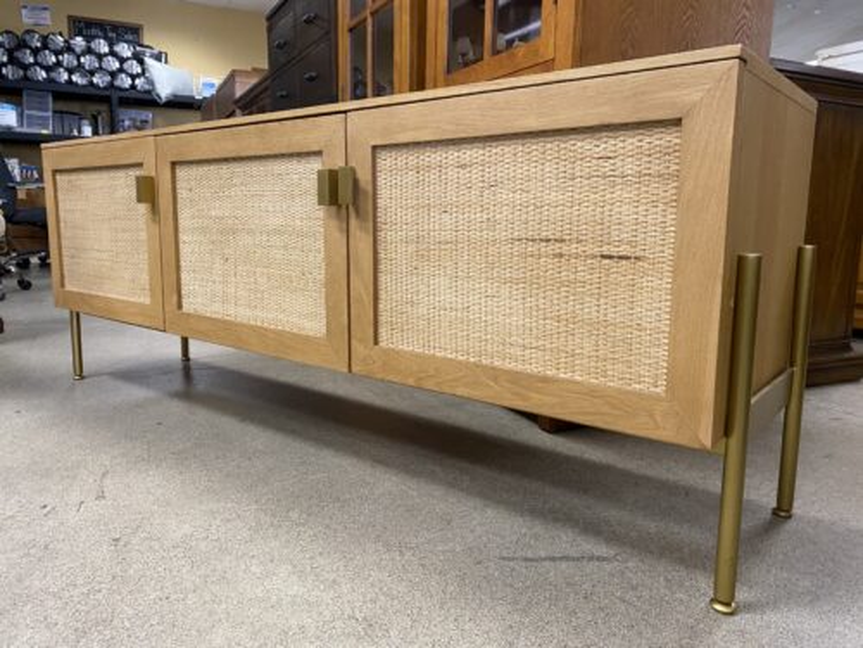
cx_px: 432
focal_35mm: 26
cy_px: 324
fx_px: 648
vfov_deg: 53.1
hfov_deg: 67.3
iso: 250
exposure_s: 1/60
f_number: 1.8
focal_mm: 4.25
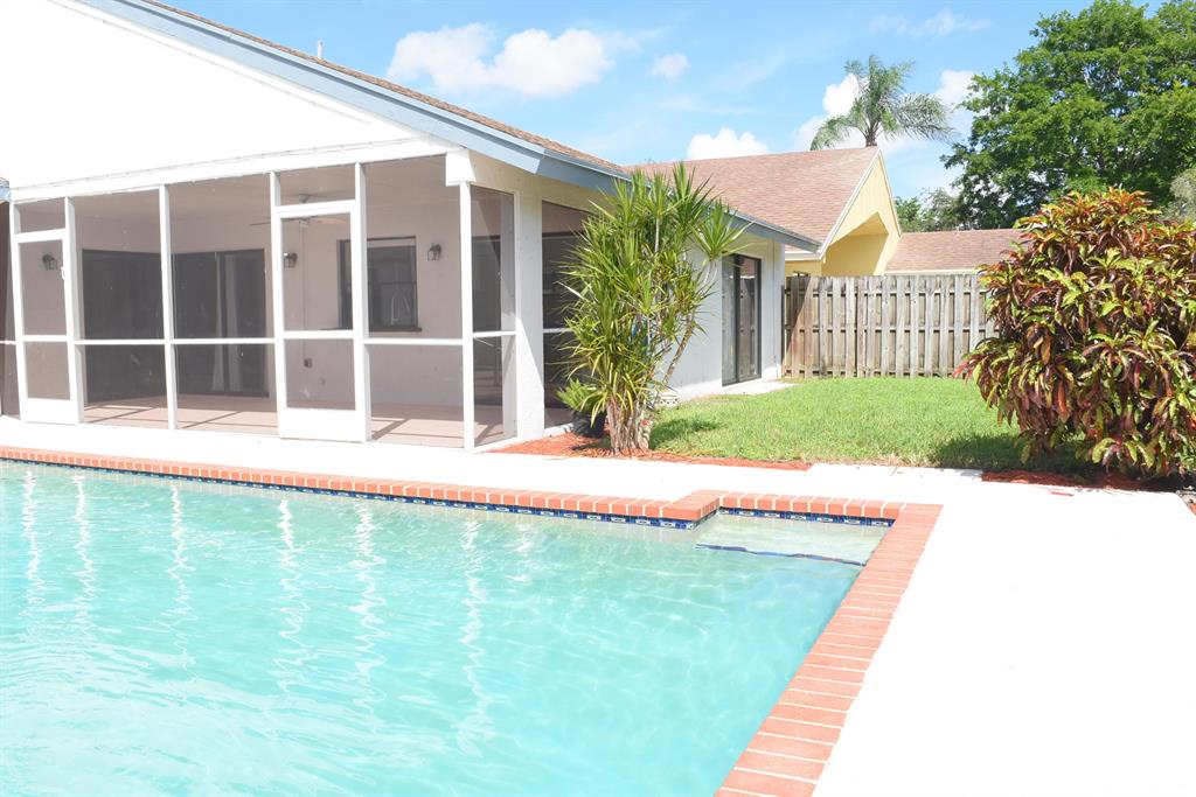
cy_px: 398
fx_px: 897
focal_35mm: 27
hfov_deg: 67.4
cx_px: 598
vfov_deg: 47.9
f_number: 8
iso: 200
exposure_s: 1/250
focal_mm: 18
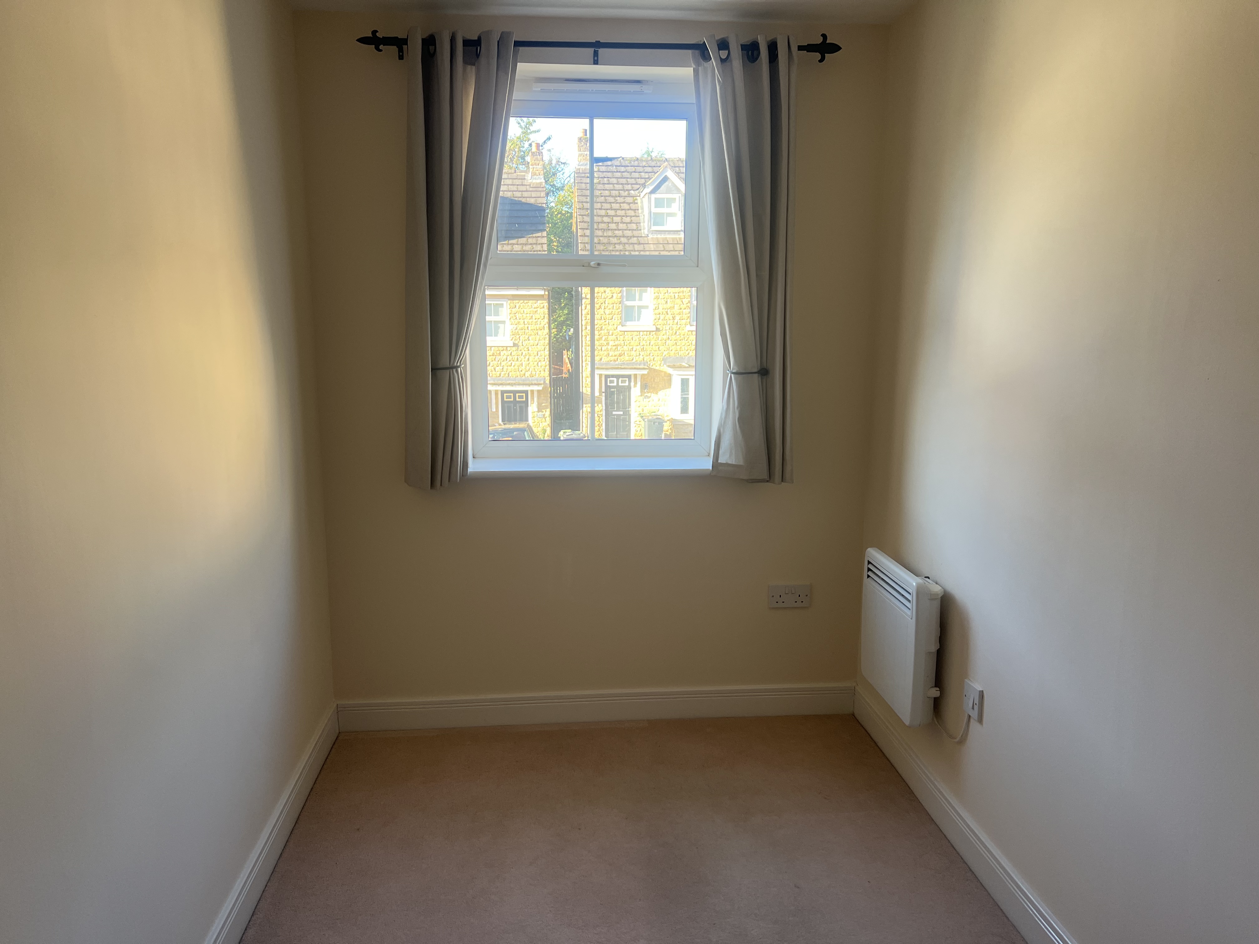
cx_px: 630
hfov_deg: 67.3
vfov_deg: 53.1
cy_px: 472
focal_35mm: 26
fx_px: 946
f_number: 1.5
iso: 64
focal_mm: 5.7
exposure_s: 1/121
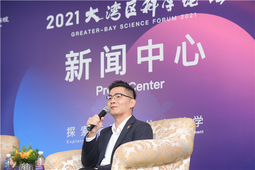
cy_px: 85
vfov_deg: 12.5
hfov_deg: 18.6
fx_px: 779
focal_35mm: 110
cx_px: 128
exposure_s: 1/160
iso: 1600
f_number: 4
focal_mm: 110
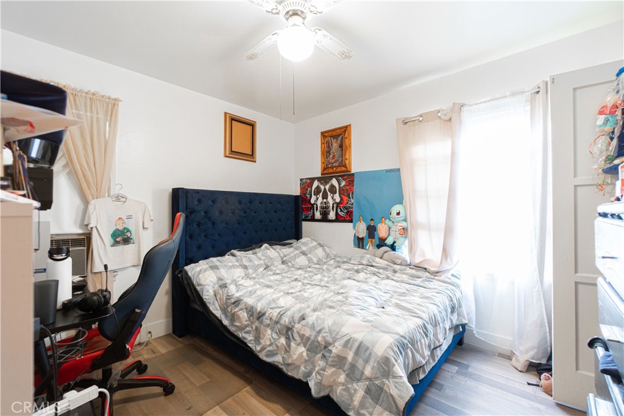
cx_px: 312
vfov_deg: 77.3
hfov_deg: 100.4
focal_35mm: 15
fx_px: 260
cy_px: 208
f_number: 7.1
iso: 320
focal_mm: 10
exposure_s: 1/1.67
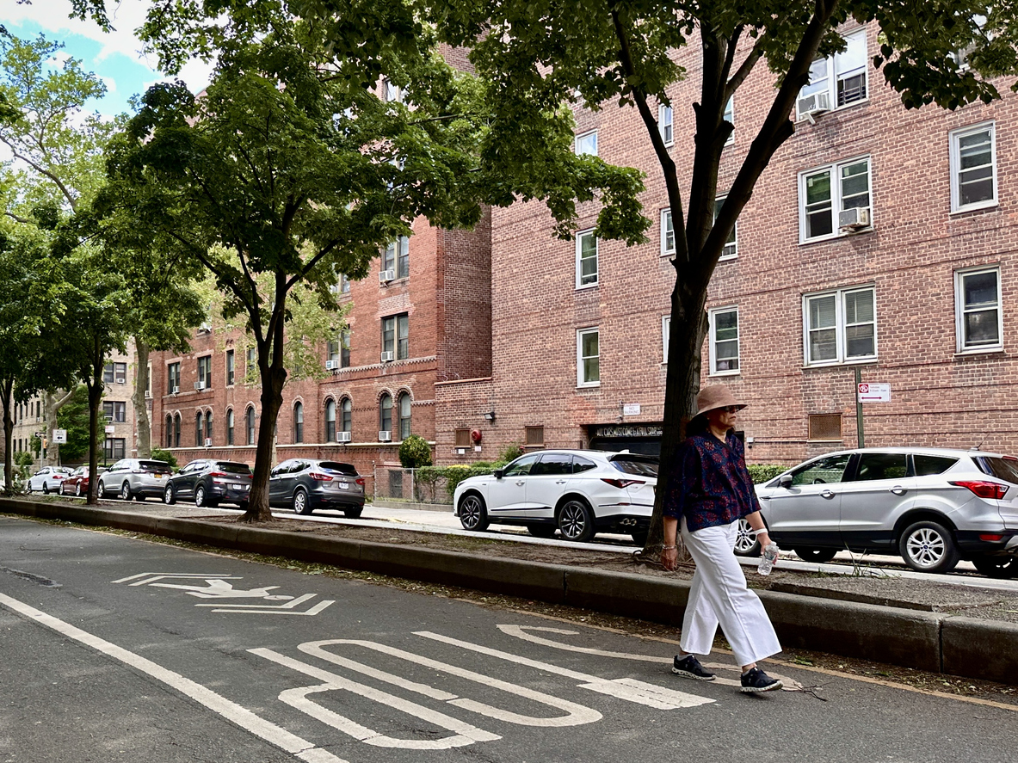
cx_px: 509
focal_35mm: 24
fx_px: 706
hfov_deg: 71.6
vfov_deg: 56.8
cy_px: 382
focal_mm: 6.86
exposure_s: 1/452
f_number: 1.78
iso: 80
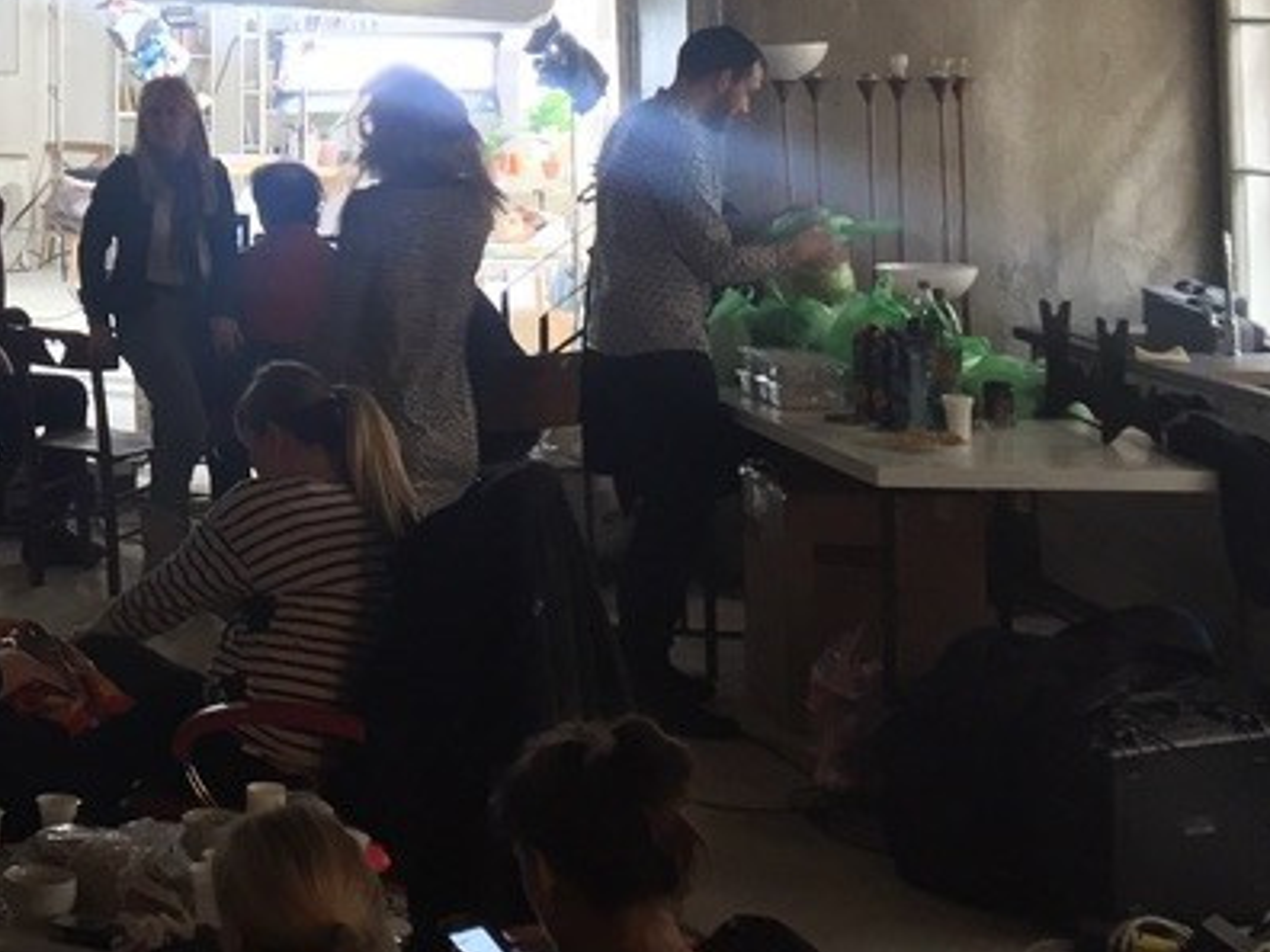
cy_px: -176
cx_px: -208
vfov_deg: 18.6
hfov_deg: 23.9
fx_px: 2752
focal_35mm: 75
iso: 125
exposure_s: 1/33
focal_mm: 4.15
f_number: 2.2
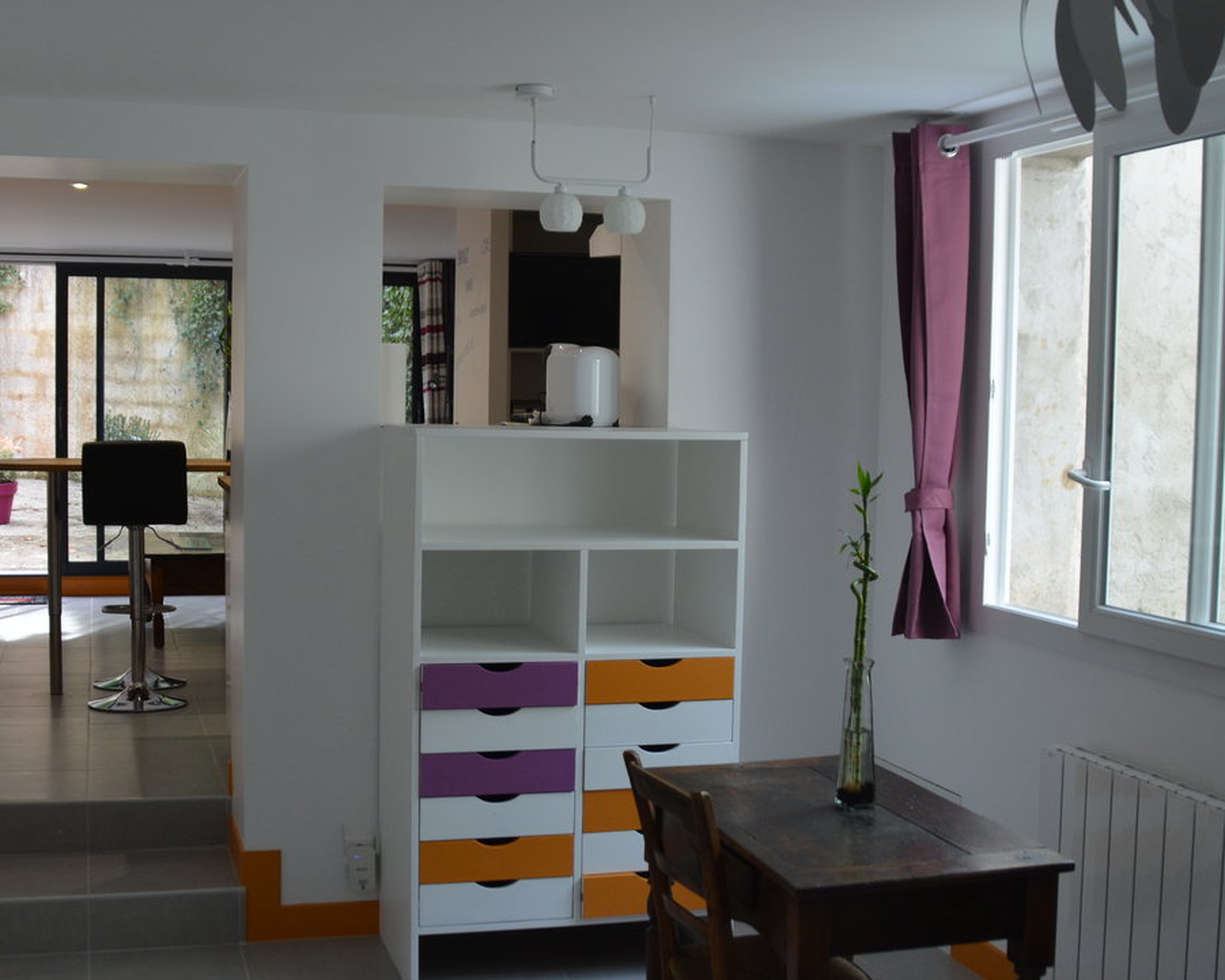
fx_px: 1632
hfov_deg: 41.1
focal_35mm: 45
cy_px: 505
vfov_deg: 33.4
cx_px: 605
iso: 400
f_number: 5.6
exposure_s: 1/125
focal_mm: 18
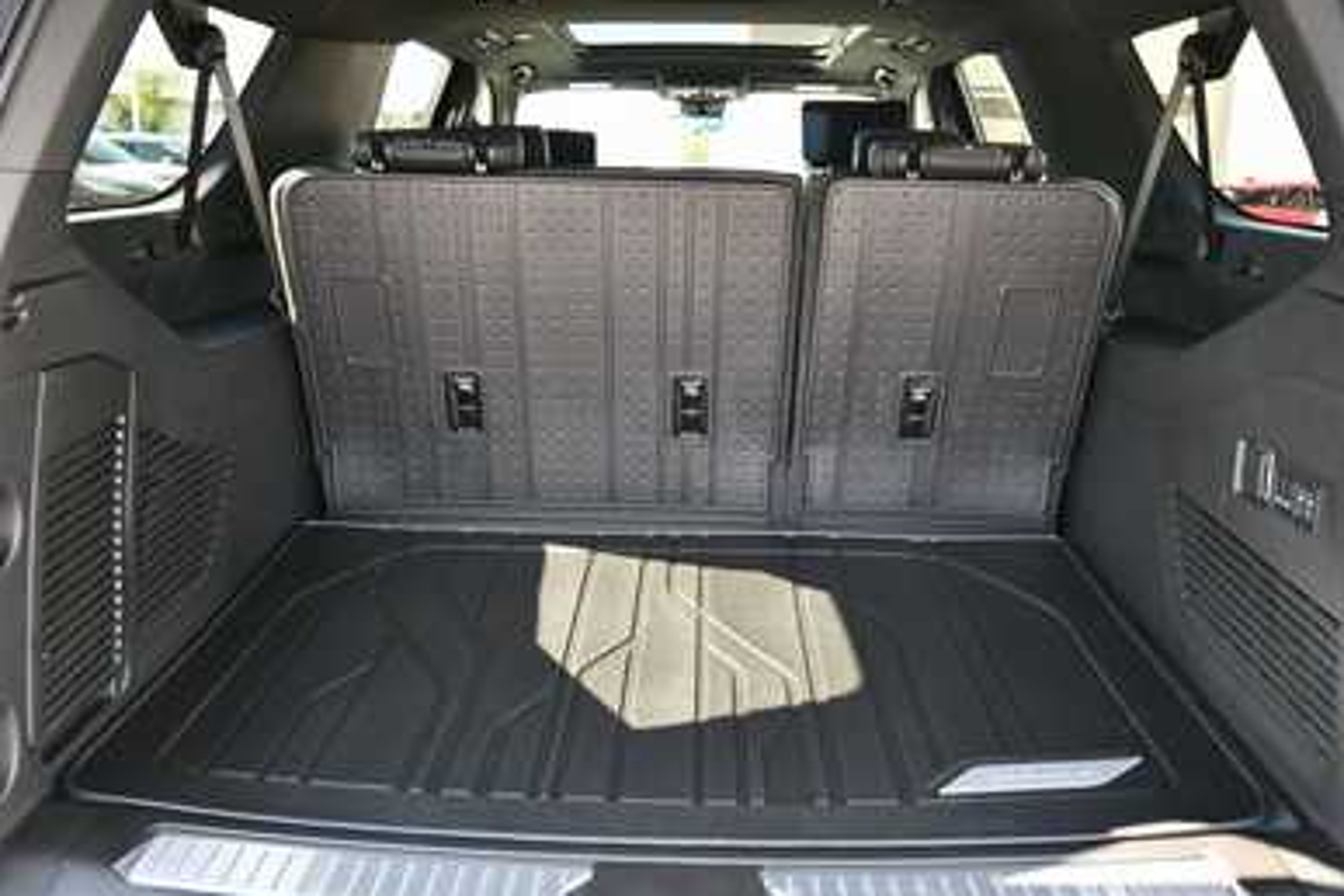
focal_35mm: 31
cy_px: 446
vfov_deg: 42.3
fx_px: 1157
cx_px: 681
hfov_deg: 60.3
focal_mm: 20
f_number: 5.6
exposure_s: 1/125
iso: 1250
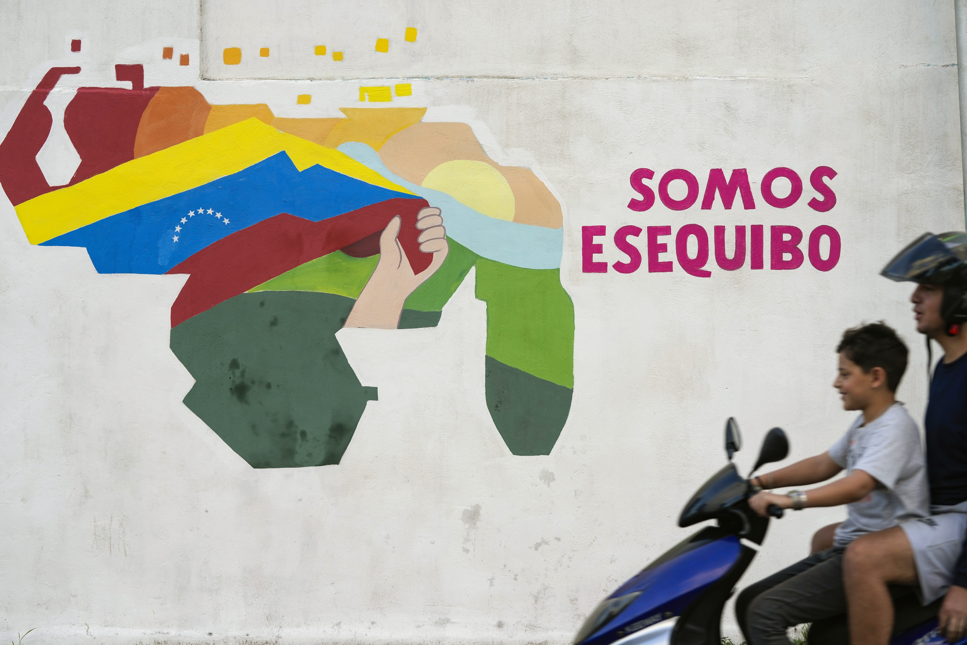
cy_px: 322
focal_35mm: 92
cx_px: 484
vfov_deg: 14.9
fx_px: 2471
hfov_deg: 22.1
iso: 250
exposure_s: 1/320
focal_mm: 92
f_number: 4
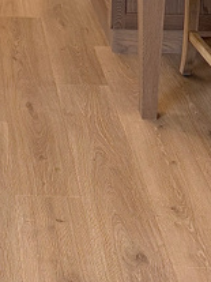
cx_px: -59
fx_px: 724
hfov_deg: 15.8
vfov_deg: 17.4
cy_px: -240
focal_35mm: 89
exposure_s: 1/247
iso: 64
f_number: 1.78
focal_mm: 6.76
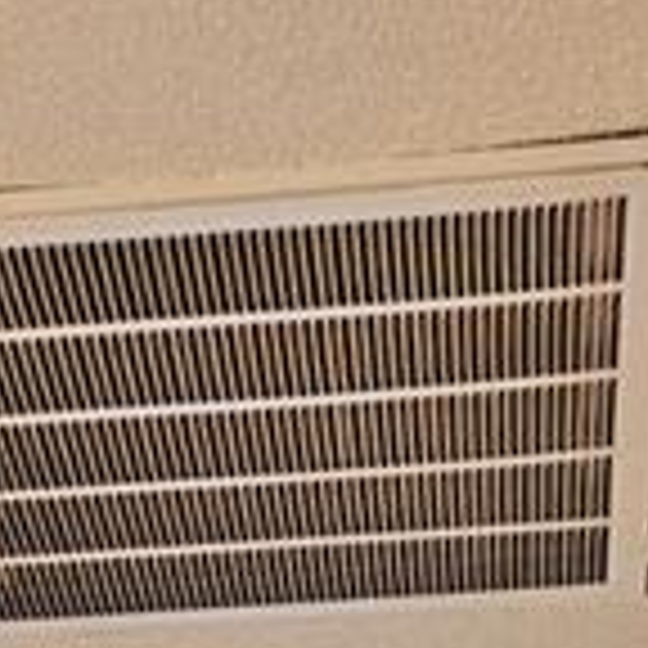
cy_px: 2376
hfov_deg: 10.3
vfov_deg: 7.8
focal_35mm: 169
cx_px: 171
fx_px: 3579
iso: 125
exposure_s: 1/120
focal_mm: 6.3
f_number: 1.7
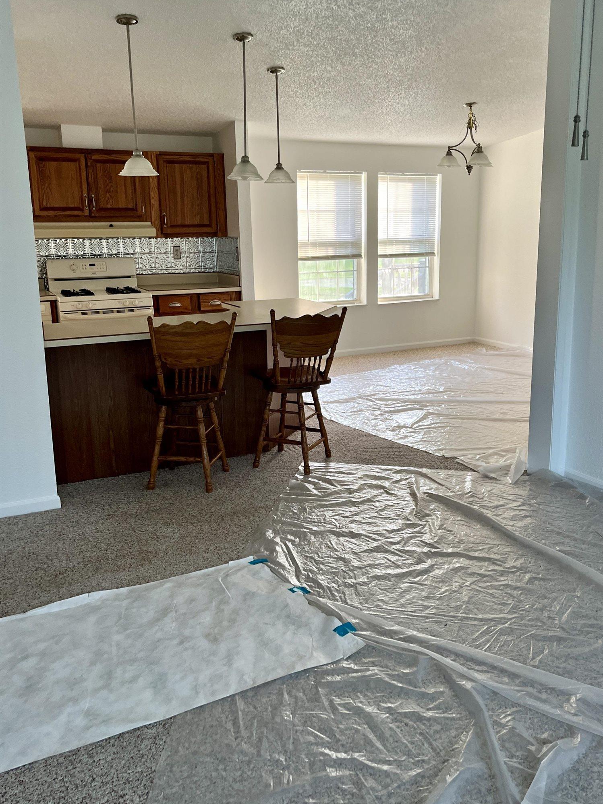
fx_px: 697
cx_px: 347
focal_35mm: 30
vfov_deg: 59.9
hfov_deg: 46.6
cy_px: 372
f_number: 1.6
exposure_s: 1/121
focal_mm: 5.1
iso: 100
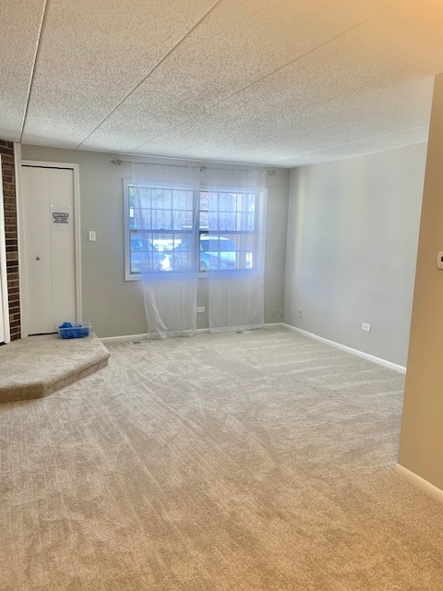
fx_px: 444
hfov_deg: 53.1
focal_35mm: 26
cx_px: 222
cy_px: 296
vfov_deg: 67.3
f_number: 1.8
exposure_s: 1/120
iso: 80
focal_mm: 4.25
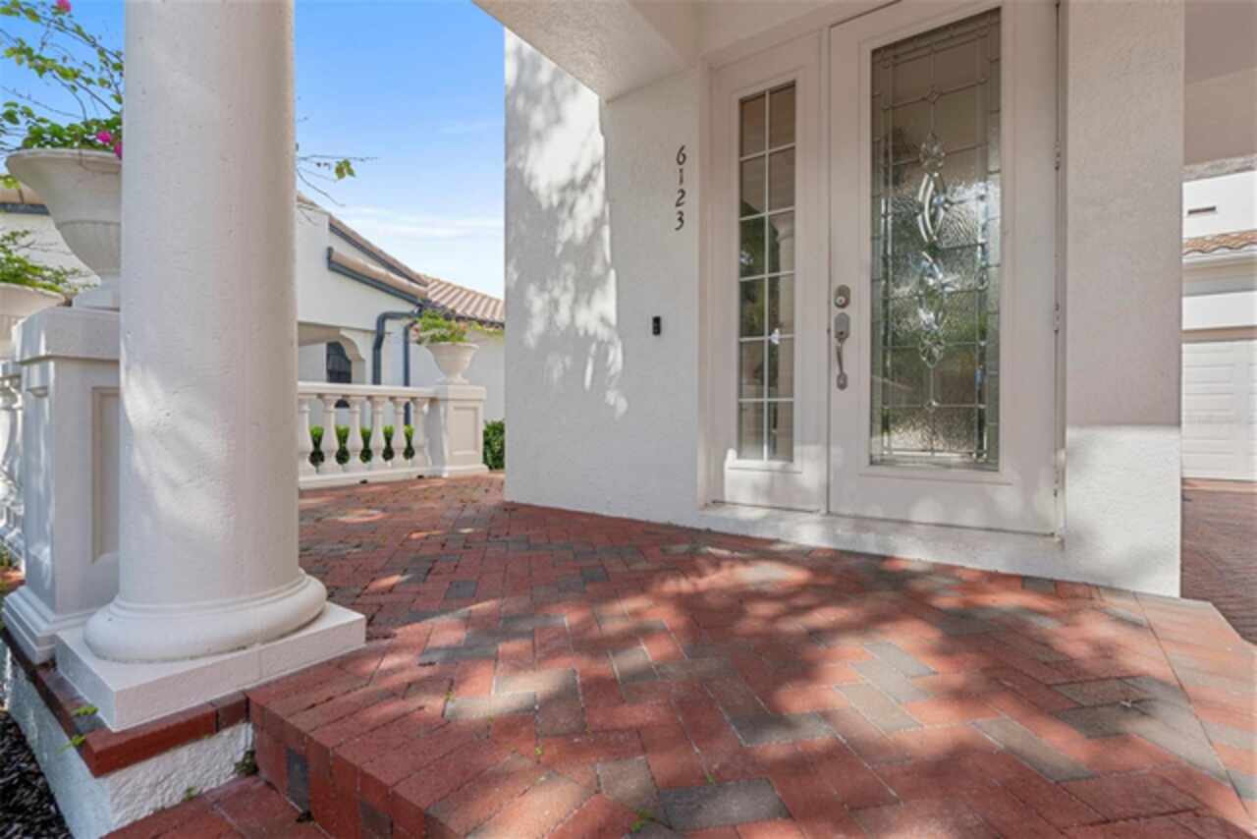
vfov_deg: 73.8
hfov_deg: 96.7
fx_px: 559
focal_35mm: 16
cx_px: 628
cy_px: 420
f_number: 9
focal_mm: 16
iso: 250
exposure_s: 1/60
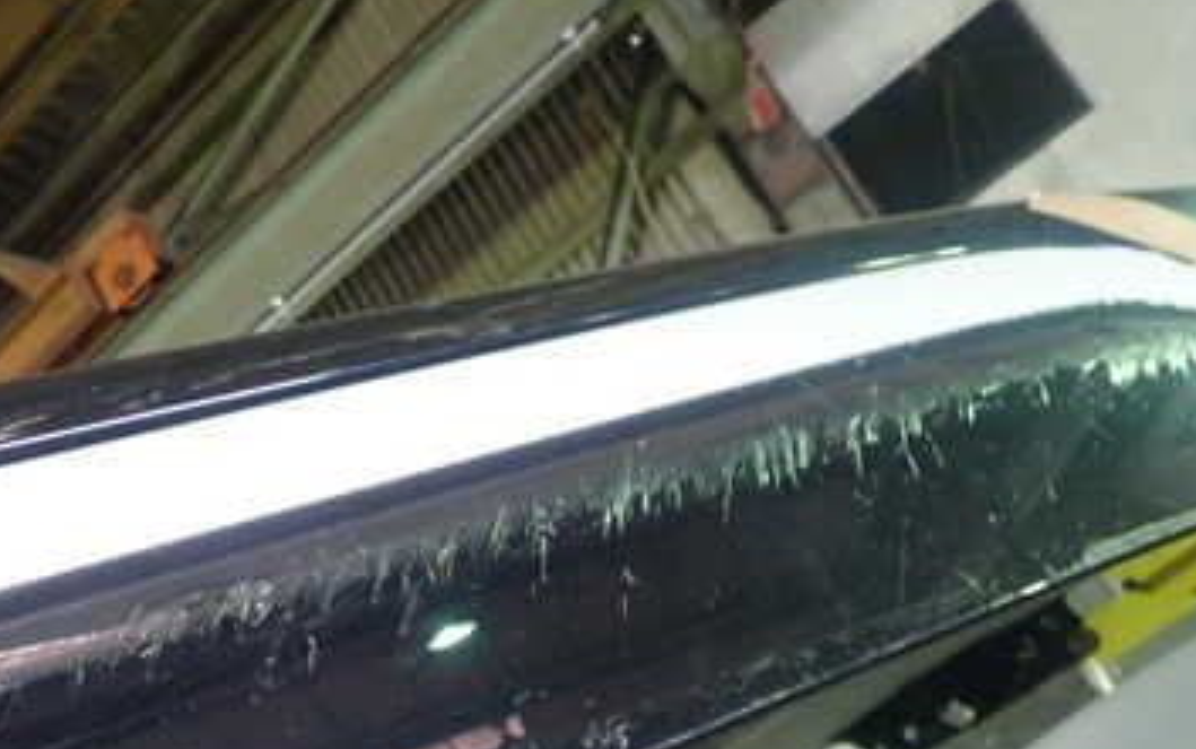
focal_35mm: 45
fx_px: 1467
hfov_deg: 43.4
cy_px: 742
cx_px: 349
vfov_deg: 27.1
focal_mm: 4.5
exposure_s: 1/30
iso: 500
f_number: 2
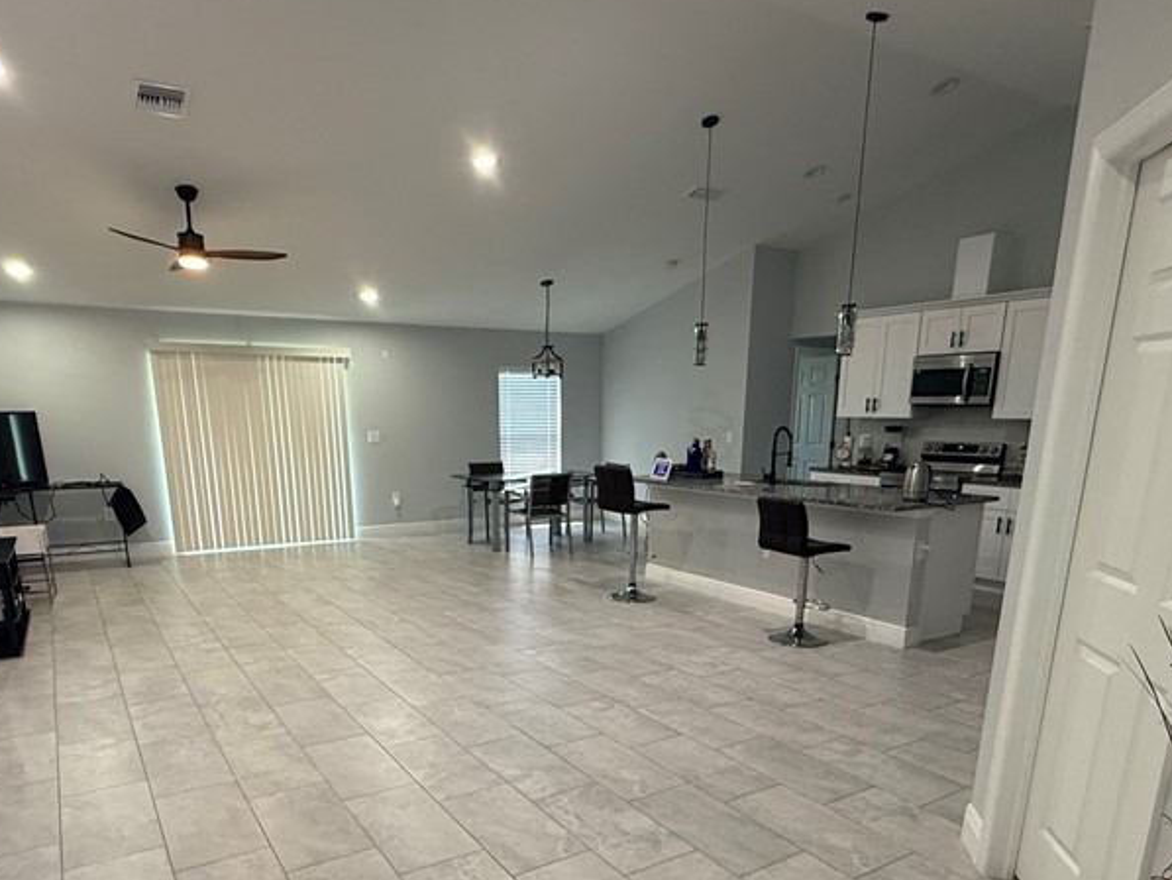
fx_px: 813
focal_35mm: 24
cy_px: 631
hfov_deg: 71.6
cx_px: 567
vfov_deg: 54.8
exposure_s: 1/60
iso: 250
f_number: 2.2
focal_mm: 2.22
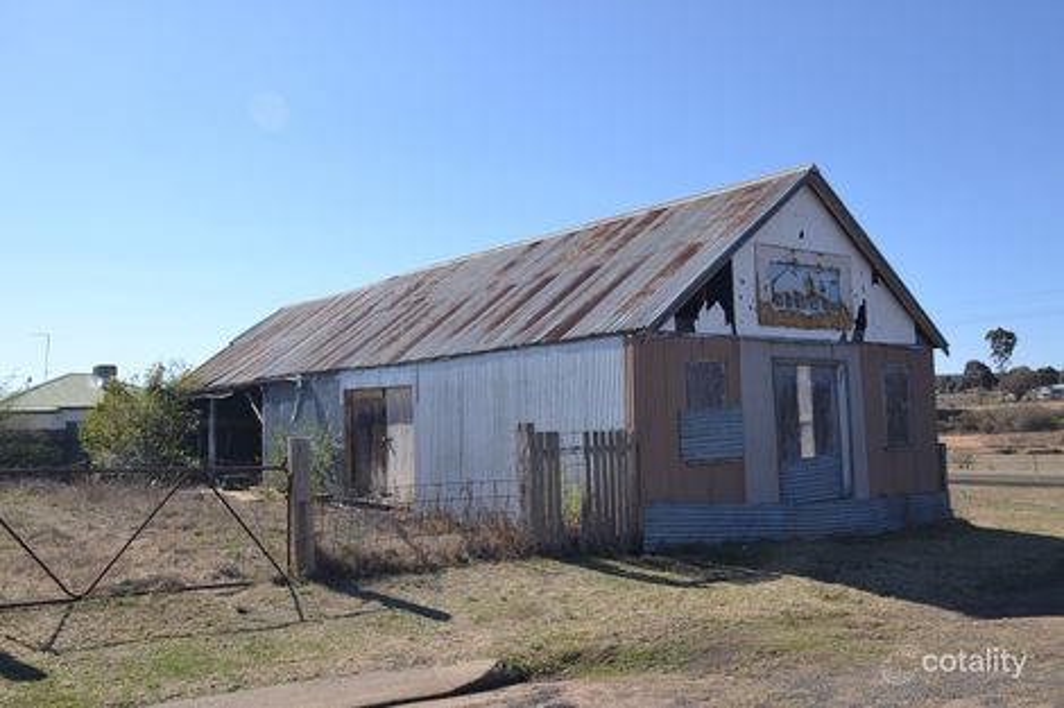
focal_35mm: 33
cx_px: 532
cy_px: 354
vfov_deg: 39.9
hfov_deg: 57.2
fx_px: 975
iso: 100
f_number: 8
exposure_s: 1/200
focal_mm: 22
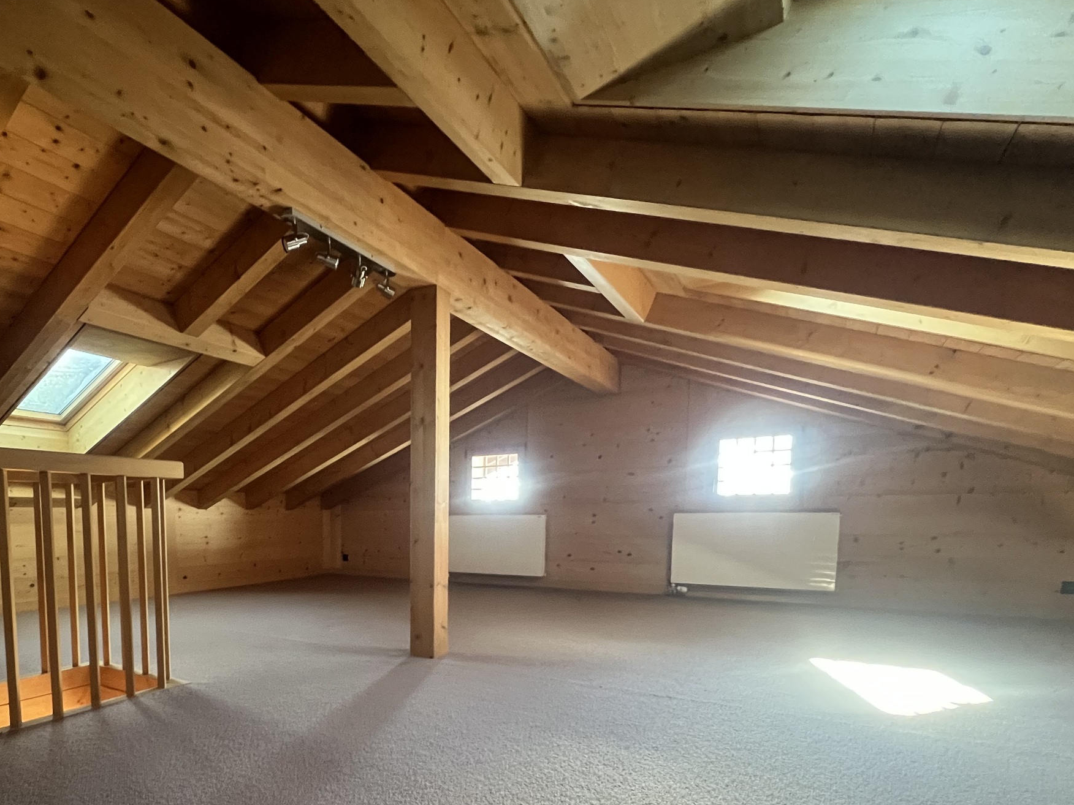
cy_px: 579
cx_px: 364
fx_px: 589
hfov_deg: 82.0
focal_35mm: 19
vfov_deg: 65.5
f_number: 1.8
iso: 800
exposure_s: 1/60
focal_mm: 1.57
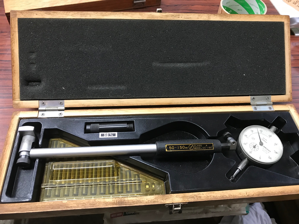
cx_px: 150
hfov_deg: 63.4
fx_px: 242
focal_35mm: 28
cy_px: 112
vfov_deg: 49.7
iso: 64
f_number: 1.8
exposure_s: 1/15
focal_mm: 3.99
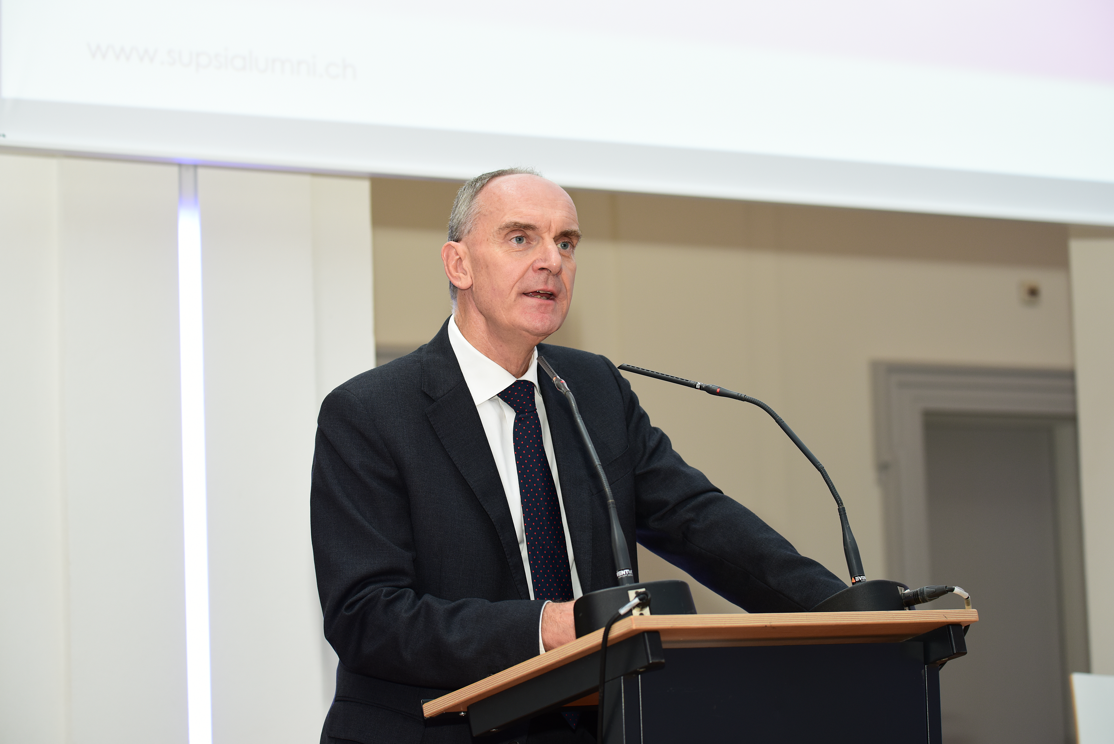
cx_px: 557
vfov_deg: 15.2
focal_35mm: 90
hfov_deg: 22.6
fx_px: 2786
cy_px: 372
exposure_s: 1/60
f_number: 4.5
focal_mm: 90
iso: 500
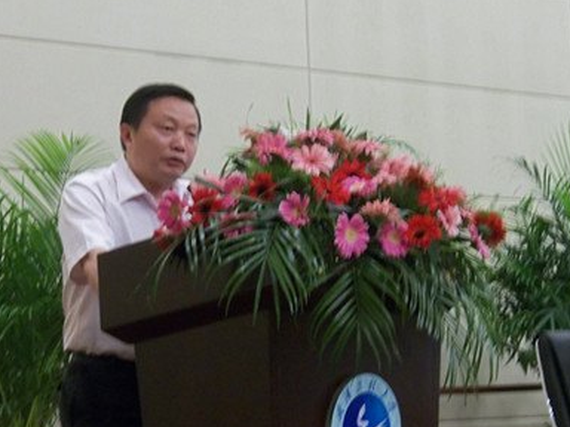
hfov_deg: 17.7
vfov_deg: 13.3
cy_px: 231
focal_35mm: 111
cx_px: 223
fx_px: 1828
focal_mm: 12.7
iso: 317
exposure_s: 1/10
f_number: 5.9
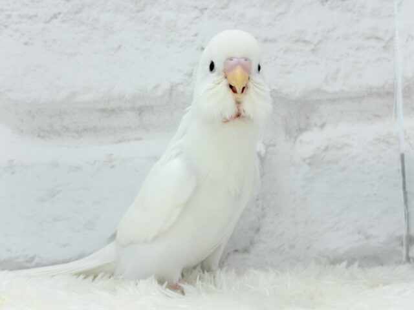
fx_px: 622
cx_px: 207
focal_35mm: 52
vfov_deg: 28.0
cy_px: 155
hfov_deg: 36.8
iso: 32
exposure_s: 1/50
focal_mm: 5.96
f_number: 1.6
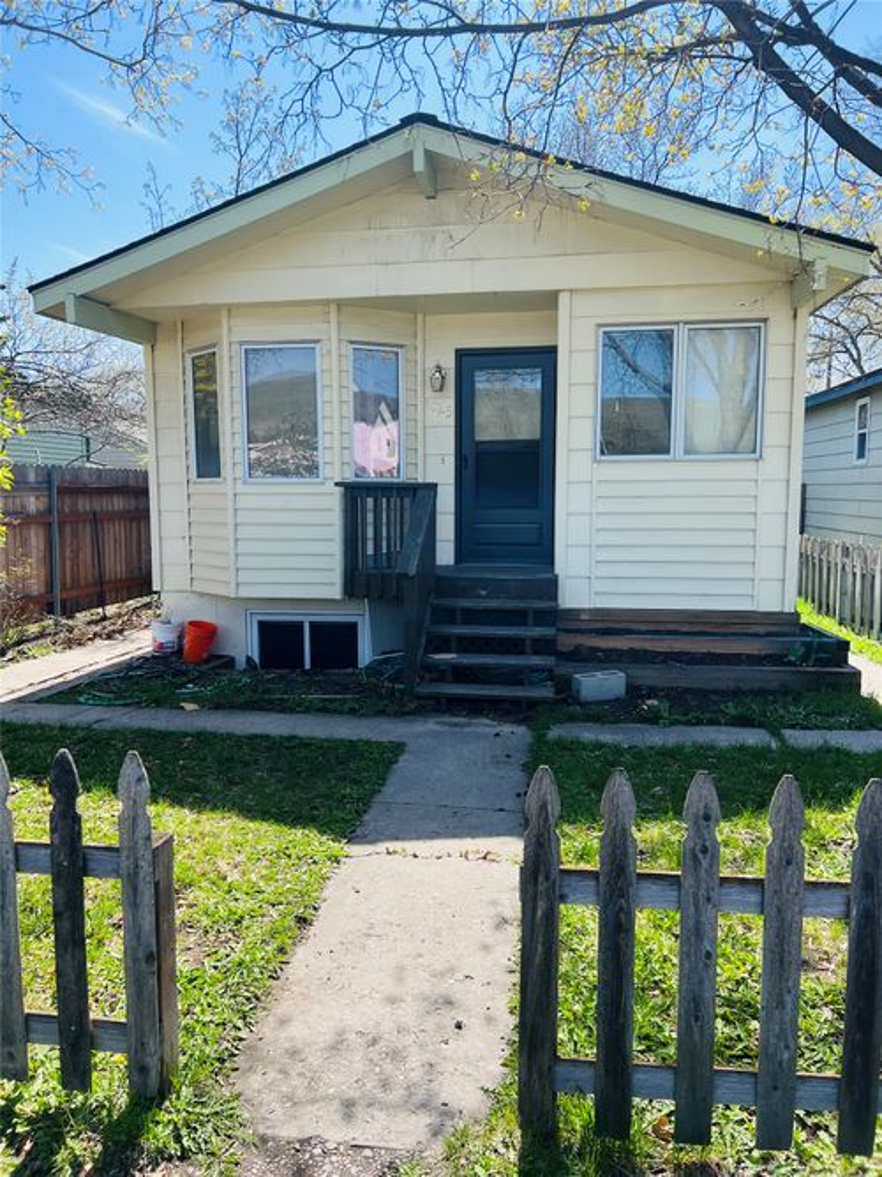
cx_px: 441
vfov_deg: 67.3
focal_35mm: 26
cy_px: 588
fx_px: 884
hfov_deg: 53.0
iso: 50
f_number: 1.5
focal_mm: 5.7
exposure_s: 1/1669
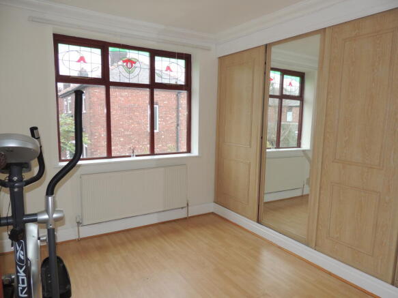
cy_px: 149
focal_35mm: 24
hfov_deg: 71.6
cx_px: 199
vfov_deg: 56.8
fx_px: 276
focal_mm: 4.3
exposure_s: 1/40
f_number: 3
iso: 125
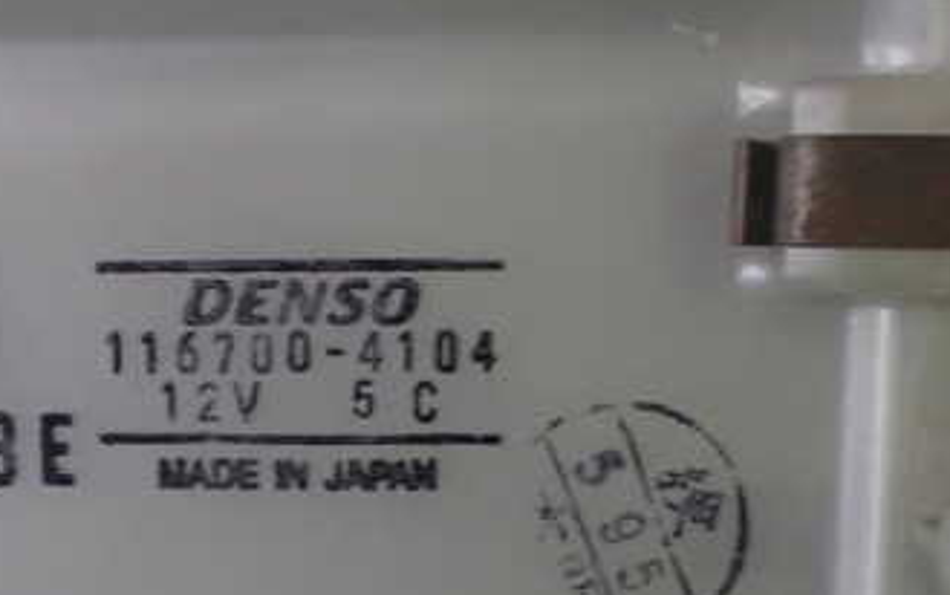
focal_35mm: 58
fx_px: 1502
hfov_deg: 34.6
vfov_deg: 22.2
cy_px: 453
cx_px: 292
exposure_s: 1/40
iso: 800
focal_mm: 5.4
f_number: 2.3
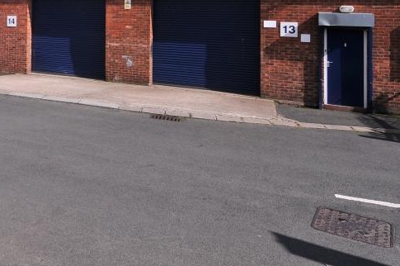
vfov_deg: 32.2
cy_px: 1
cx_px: 23
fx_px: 422
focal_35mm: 38
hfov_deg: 44.9
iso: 200
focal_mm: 12
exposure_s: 1/640
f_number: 9
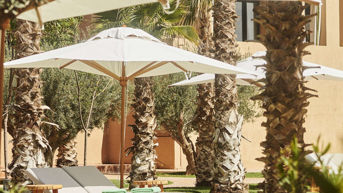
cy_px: 140
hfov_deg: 13.5
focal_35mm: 159
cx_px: 105
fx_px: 1446
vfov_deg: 7.6
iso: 100
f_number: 5.6
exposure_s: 1/640
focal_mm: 85
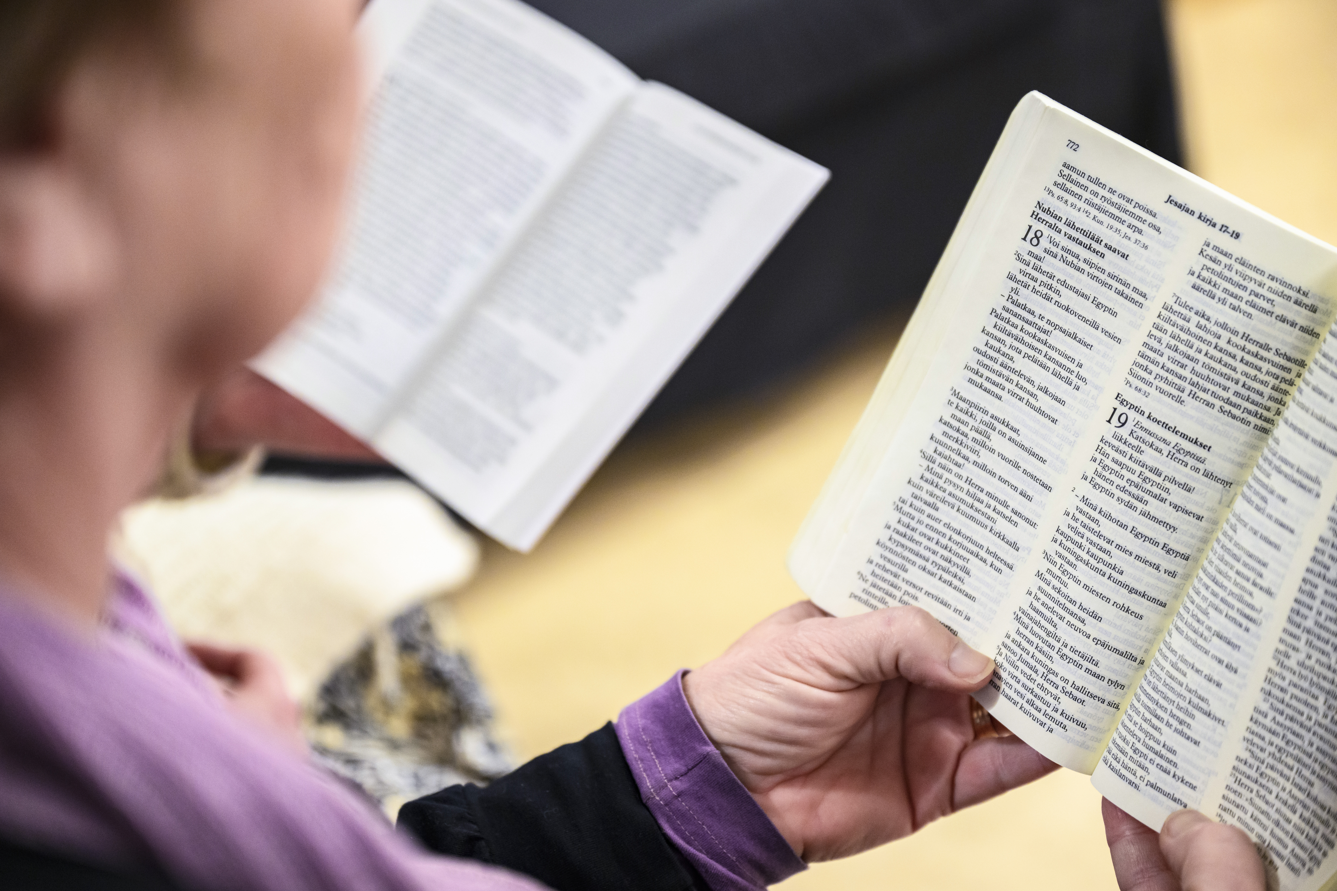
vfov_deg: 19.5
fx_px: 2599
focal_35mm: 70
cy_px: 446
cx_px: 668
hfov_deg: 28.8
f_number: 2.8
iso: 1250
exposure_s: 1/80
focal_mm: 70
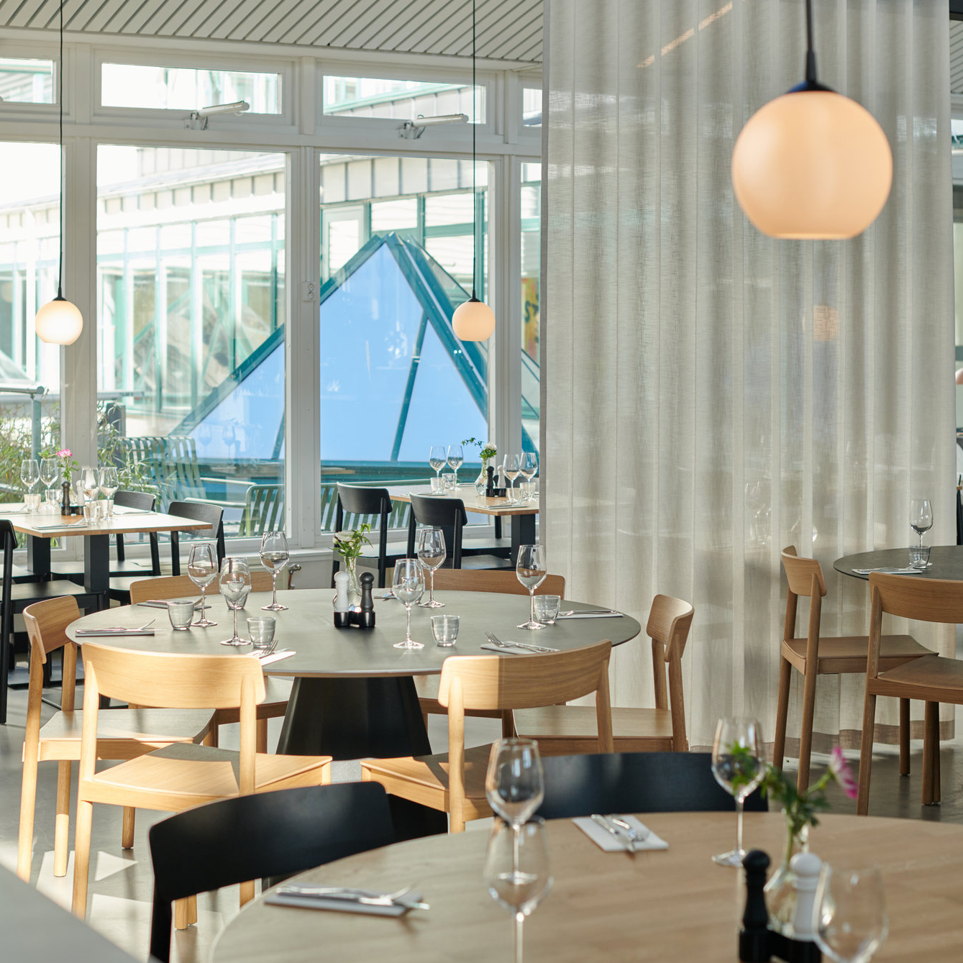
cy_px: 478
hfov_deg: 26.5
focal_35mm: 65
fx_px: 2046
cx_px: 435
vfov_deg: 26.5
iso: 160
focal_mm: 50
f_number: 4
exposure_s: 1/160
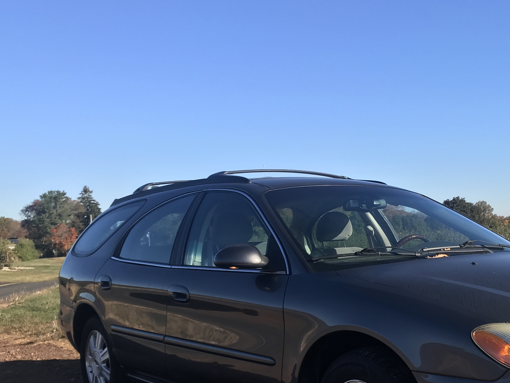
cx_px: 386
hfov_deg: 38.6
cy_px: 293
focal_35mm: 48
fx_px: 707
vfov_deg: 29.7
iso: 20
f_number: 1.8
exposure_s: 1/1570
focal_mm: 3.99
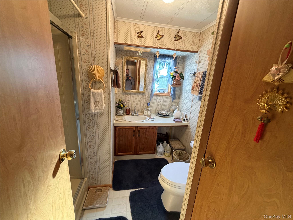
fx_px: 119
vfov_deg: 85.7
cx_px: 146
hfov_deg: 102.1
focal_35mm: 14
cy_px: 110
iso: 320
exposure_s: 1/60
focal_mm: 2.22
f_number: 2.2
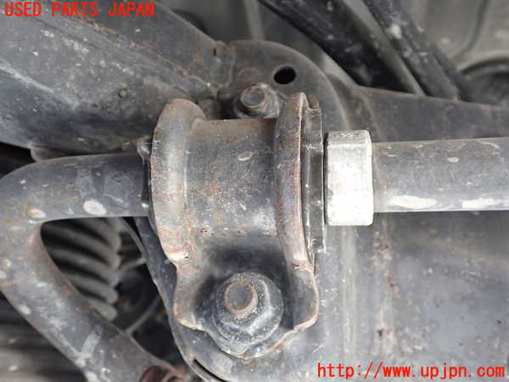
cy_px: 191
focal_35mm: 36
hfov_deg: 51.4
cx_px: 254
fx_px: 529
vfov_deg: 39.7
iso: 400
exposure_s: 1/40
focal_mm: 6.37
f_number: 2.5
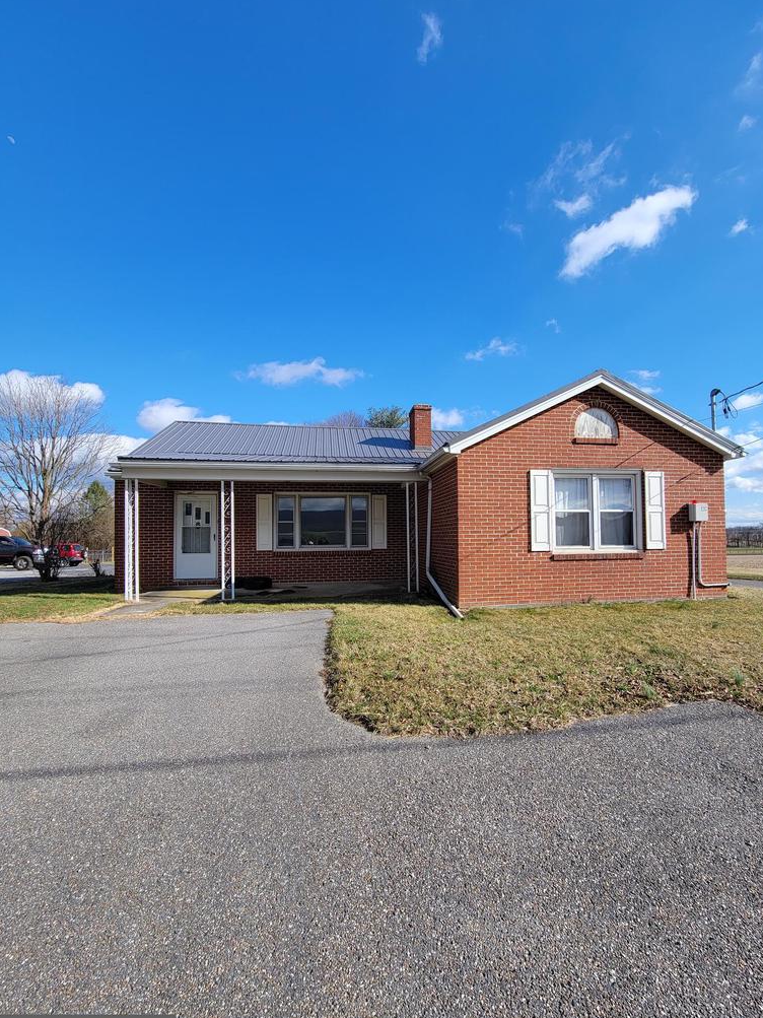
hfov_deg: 85.5
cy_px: 525
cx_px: 409
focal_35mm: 14
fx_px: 412
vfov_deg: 102.0
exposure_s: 1/1369
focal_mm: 2.2
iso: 50
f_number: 2.2
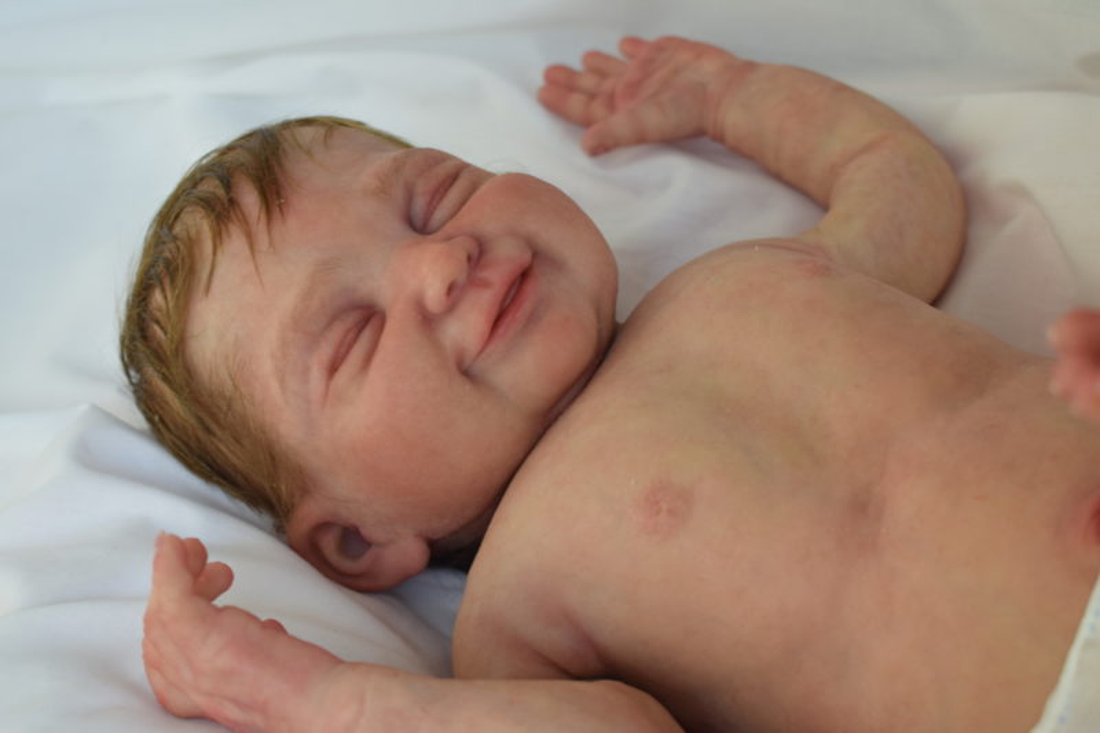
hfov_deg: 31.9
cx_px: 550
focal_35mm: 63
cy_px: 366
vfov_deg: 21.6
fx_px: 1924
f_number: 5.6
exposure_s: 1/40
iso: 125
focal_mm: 42
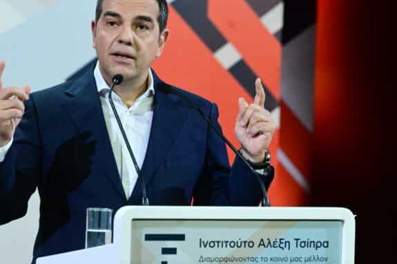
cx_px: 166
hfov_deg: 9.1
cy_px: 122
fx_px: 2502
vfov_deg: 6.0
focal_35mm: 227
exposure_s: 1/400
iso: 8000
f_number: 6.3
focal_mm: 170
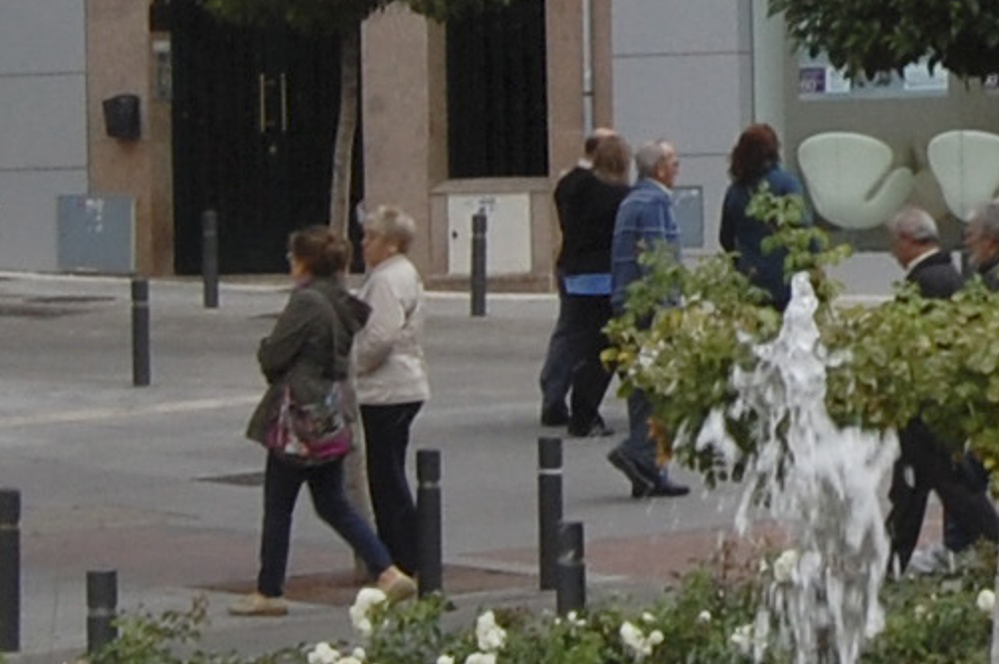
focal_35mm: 216
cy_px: -94
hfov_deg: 9.4
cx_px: 1298
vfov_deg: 6.3
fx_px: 5988
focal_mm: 24
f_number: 16
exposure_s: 1/100
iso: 400
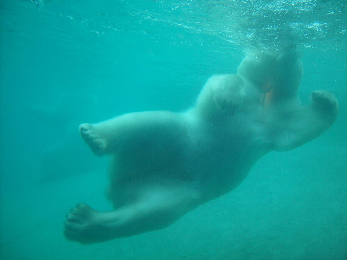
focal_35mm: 37
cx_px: 174
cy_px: 130
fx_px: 371
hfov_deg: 50.1
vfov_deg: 38.7
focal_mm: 6.2
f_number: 2.8
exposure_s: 1/383
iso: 80
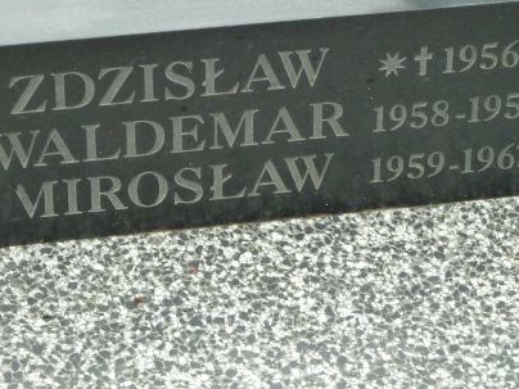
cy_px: 136
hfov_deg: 13.0
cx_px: 225
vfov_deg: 9.8
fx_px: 2279
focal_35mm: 152
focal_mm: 15.8
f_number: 4.3
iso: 250
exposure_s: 1/100
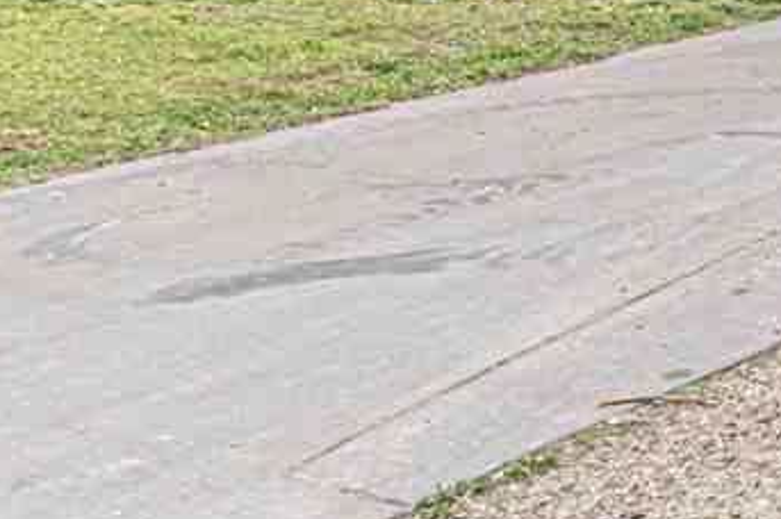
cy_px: -8
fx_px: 1214
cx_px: 1104
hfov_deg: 27.4
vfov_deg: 23.1
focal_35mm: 56
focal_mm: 10
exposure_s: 1/200
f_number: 5.6
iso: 100
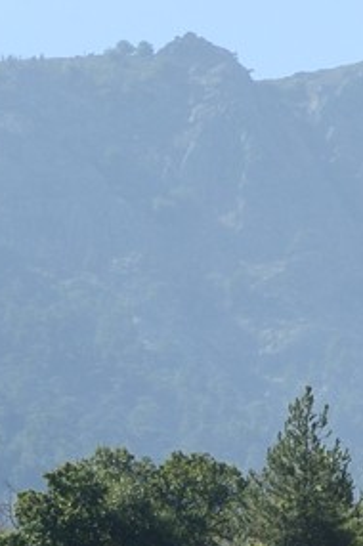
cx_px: 990
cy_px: -586
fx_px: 6367
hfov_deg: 3.2
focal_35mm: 420
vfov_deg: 4.8
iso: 400
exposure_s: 1/250
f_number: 20
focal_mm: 75
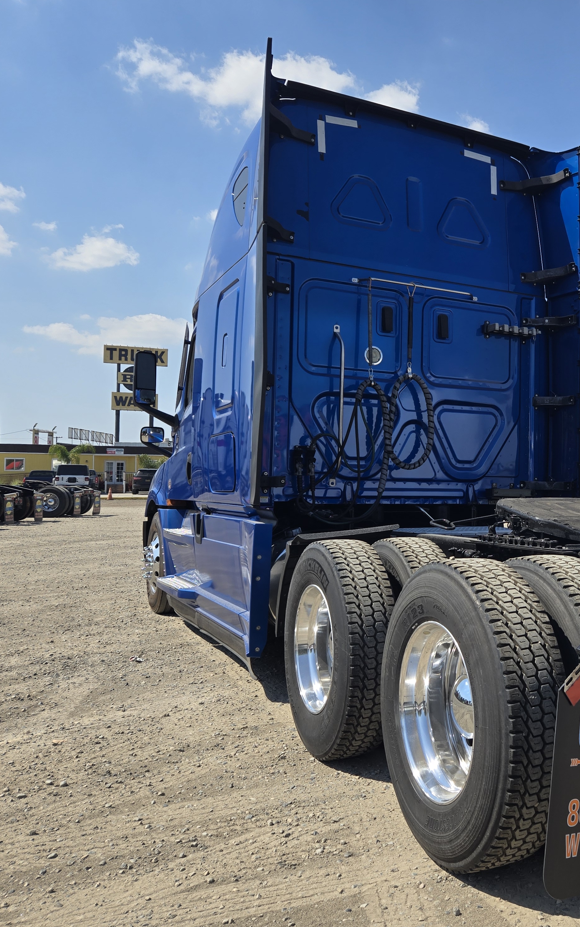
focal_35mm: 33
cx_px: 519
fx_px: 835
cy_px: 467
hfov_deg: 36.1
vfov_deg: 58.1
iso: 25
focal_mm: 5.4
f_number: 1.8
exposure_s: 1/2021
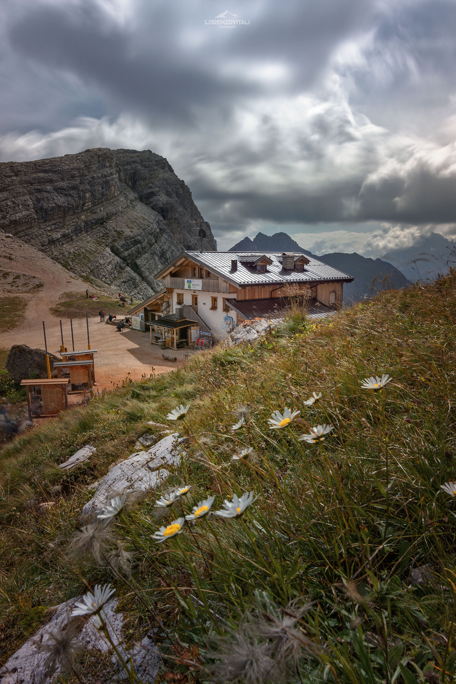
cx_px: 228
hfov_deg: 56.1
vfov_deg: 77.3
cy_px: 342
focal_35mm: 22
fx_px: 427
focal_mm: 15
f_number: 11
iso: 100
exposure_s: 60
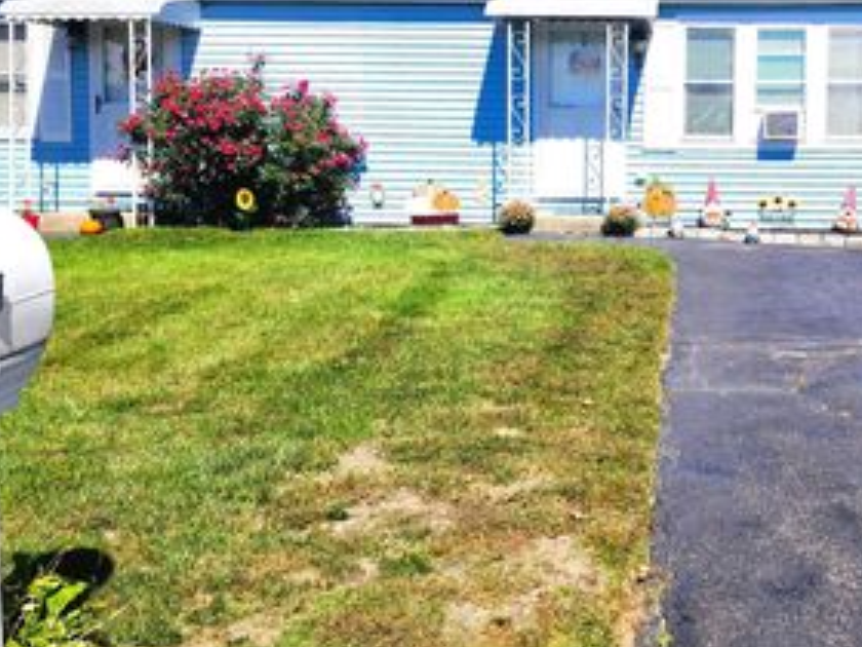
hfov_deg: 43.6
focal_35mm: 41
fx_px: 1021
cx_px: 690
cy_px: 174
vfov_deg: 34.5
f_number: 1.8
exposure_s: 1/1212
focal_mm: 6.4
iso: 12
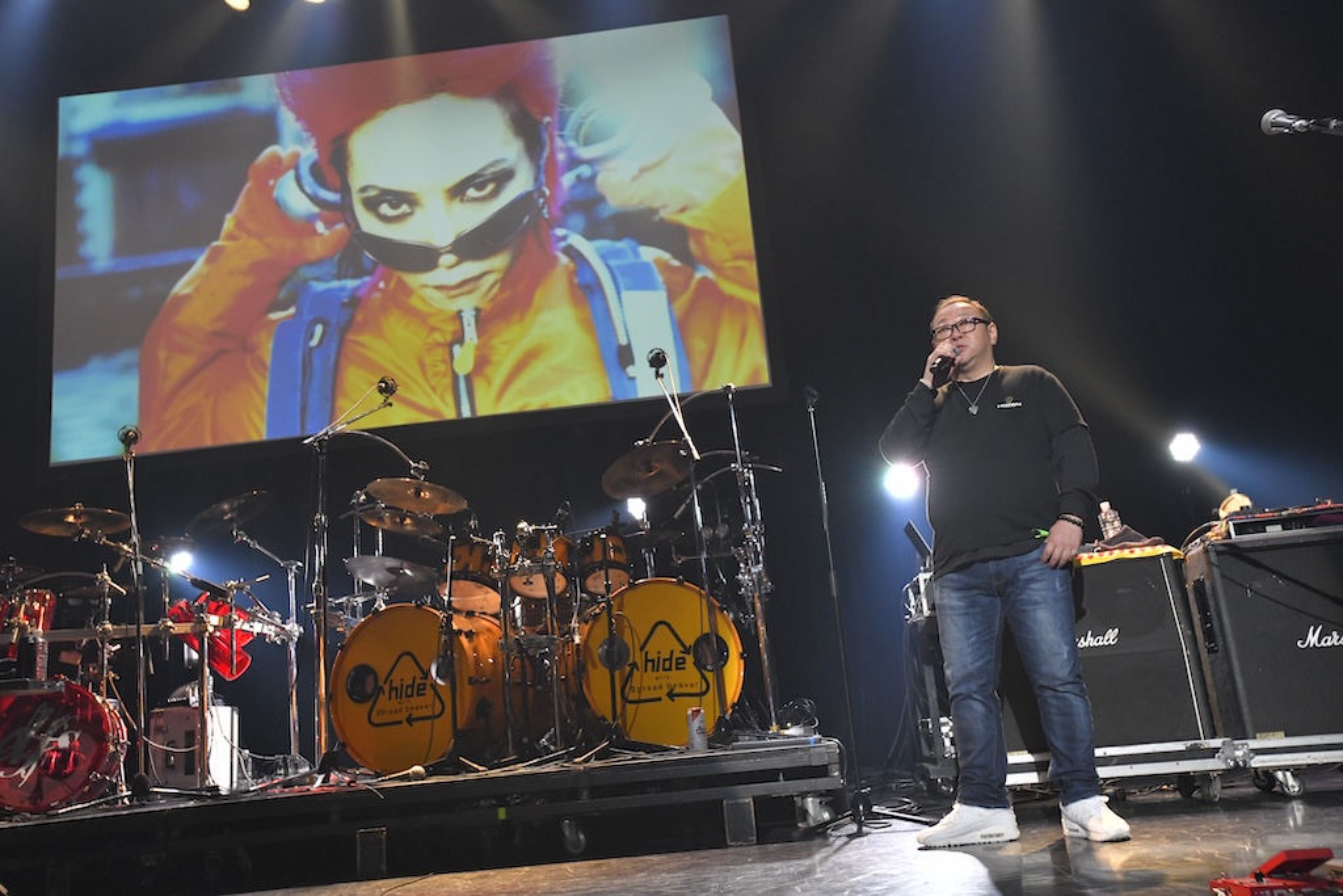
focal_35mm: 32
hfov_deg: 58.7
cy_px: 448
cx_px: 672
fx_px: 1194
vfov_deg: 41.1
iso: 3200
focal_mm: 32
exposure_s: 1/250
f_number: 5.6
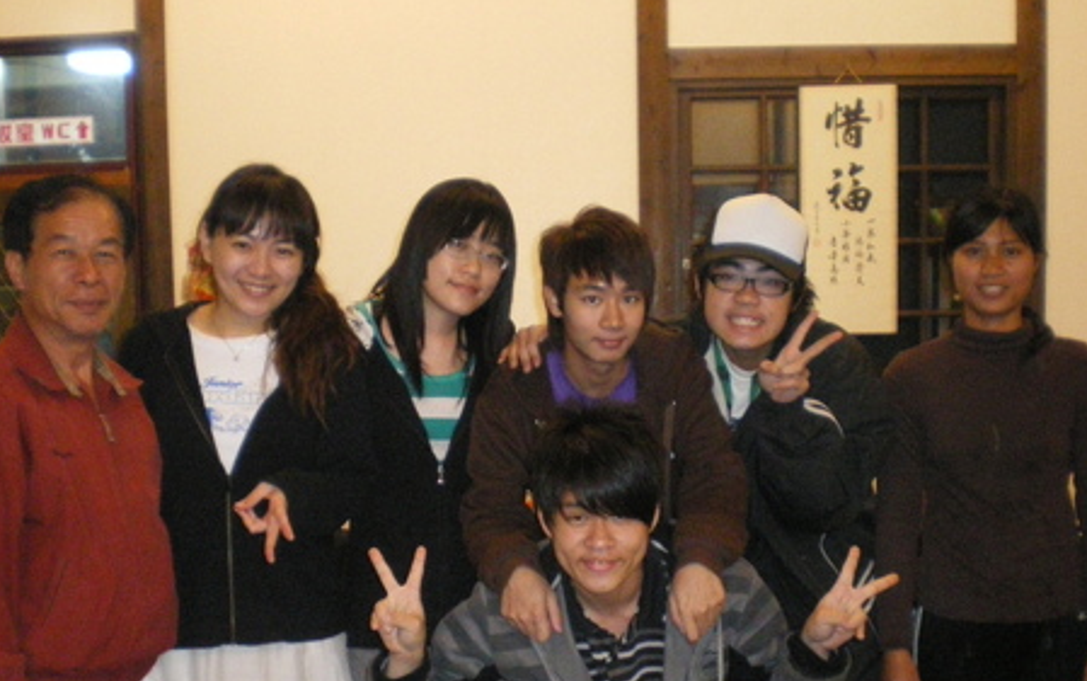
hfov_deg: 39.6
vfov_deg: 25.2
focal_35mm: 51
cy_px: 463
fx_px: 1511
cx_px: 542
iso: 800
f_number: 3.1
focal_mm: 6.3
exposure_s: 1/50
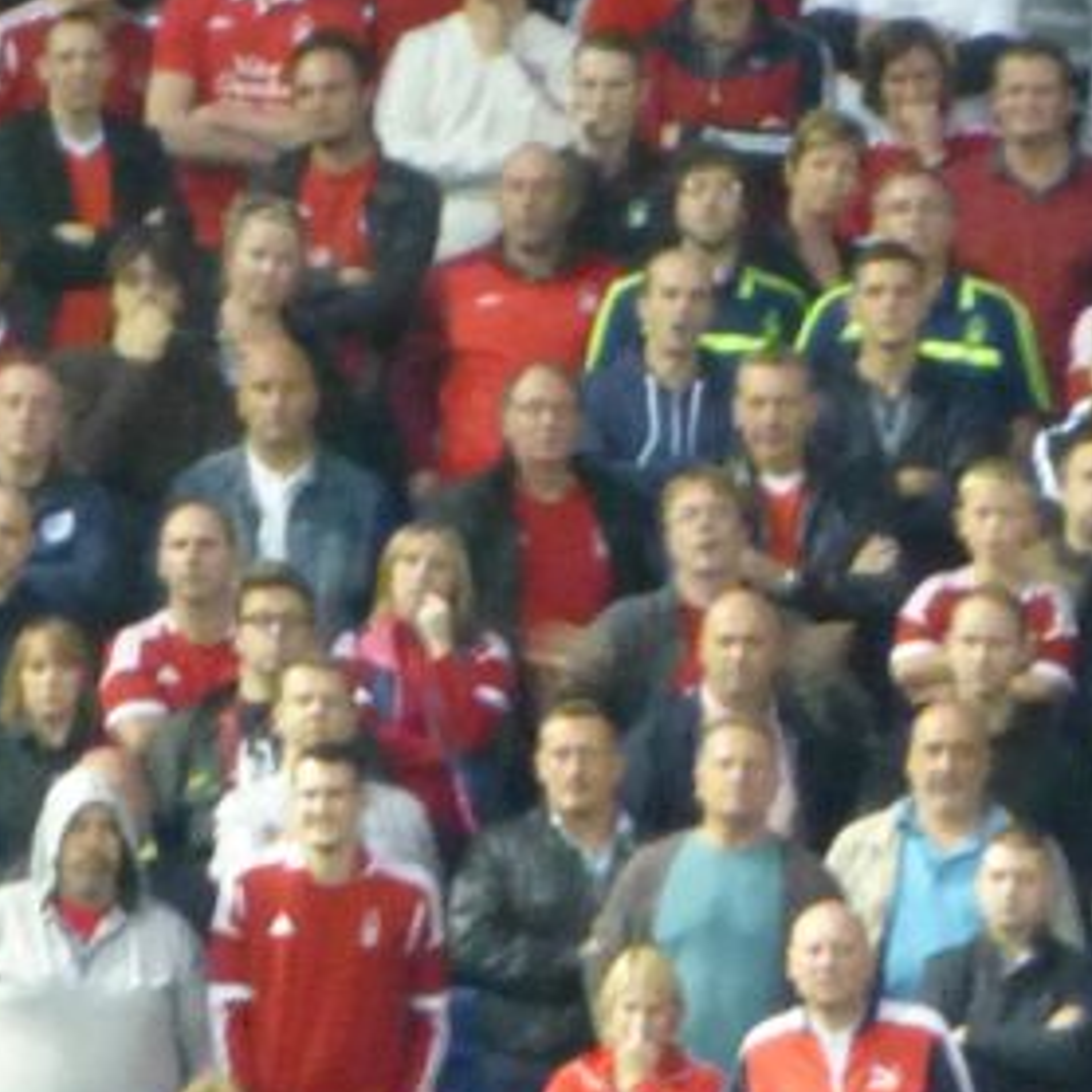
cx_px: -220
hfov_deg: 1.0
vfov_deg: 1.0
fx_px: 65456
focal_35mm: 1834
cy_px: -165
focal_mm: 86
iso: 1600
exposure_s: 1/15
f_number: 6.4
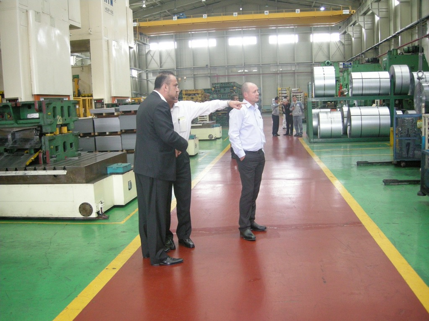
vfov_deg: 39.7
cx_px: 214
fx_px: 446
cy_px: 160
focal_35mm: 36
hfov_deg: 51.4
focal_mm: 7.5
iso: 400
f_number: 2.7
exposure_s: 1/39.4
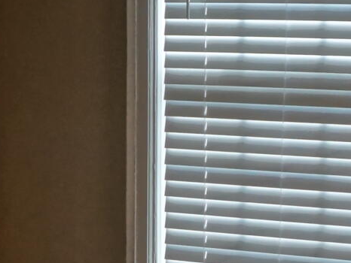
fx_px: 1786
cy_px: 233
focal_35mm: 176
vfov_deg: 8.4
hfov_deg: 11.2
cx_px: 227
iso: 400
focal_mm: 19
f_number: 5.6
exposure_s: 1/160
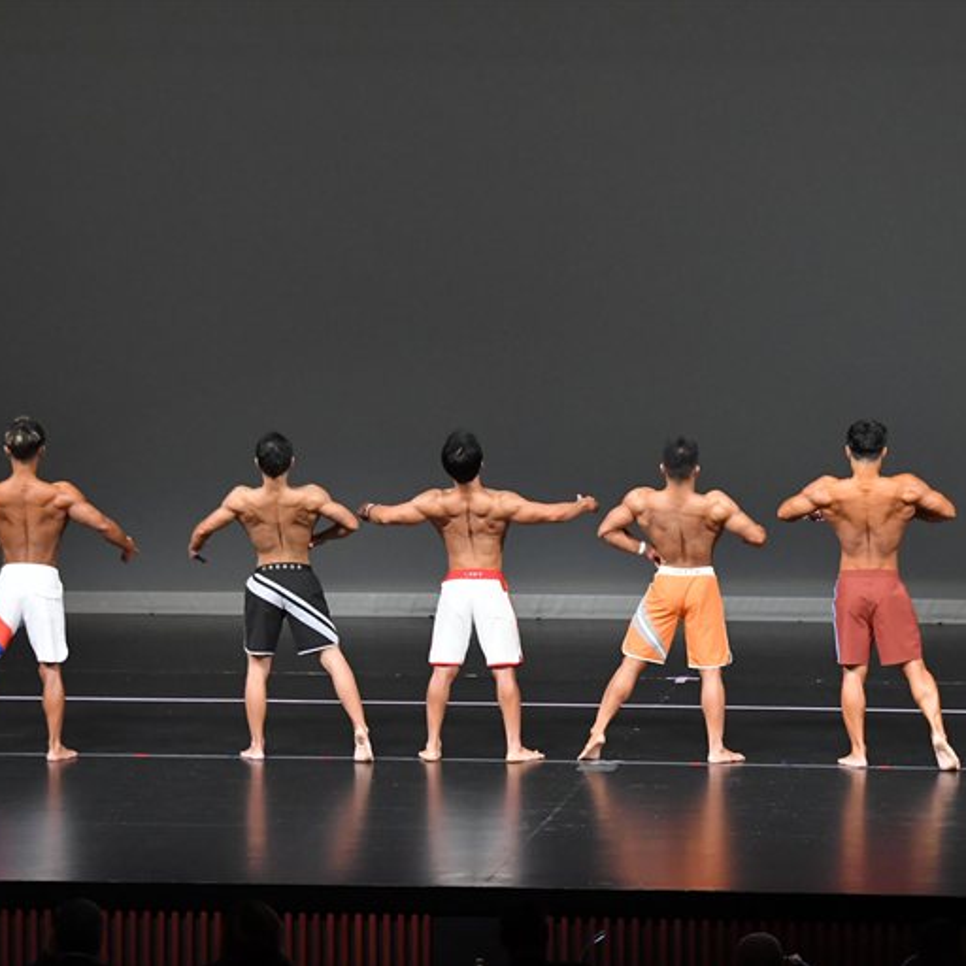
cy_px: 481
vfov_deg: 9.3
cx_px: 646
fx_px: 5967
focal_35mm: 189
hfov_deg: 9.2
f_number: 5.6
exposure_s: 1/400
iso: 4000
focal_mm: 98
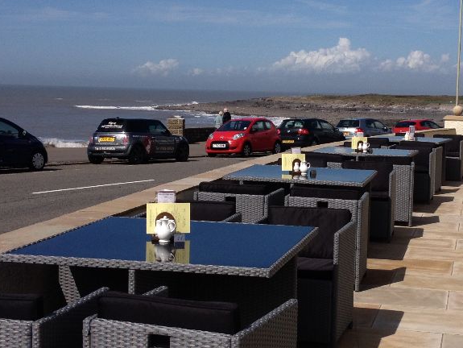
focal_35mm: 73
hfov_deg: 26.5
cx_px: 308
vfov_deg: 20.2
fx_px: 977
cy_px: 156
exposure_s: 1/3460
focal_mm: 4.28
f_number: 2.4
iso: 50
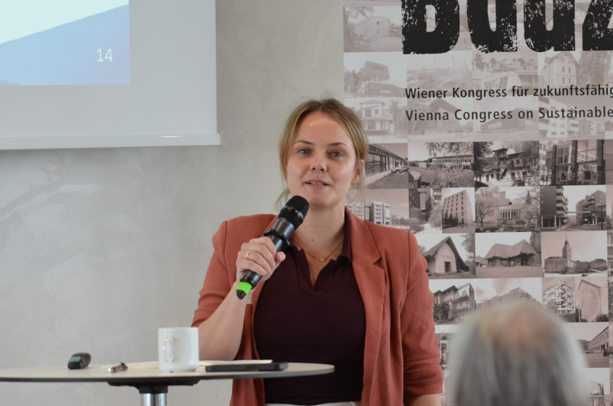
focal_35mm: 390
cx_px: 316
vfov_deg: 3.5
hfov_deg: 5.3
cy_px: 180
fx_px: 6628
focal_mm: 200
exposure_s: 1/250
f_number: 4
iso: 640
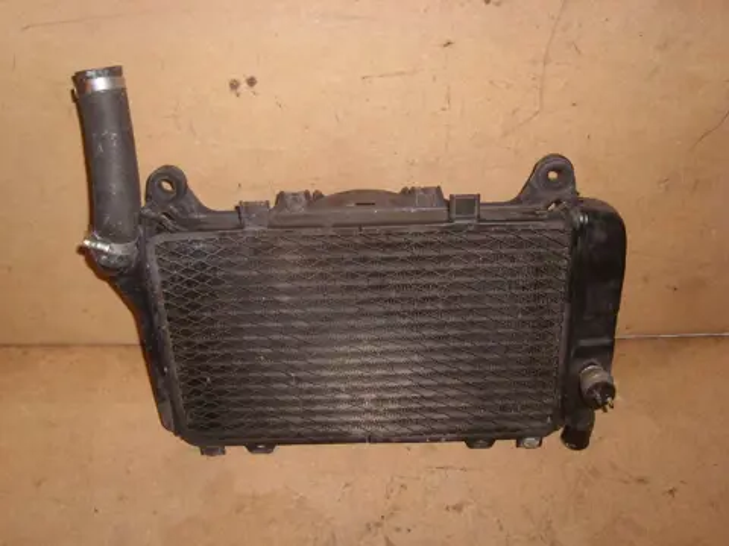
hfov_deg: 52.6
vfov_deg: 40.7
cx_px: 364
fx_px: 737
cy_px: 273
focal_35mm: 35
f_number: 2.8
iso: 50
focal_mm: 5.8
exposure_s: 1/30
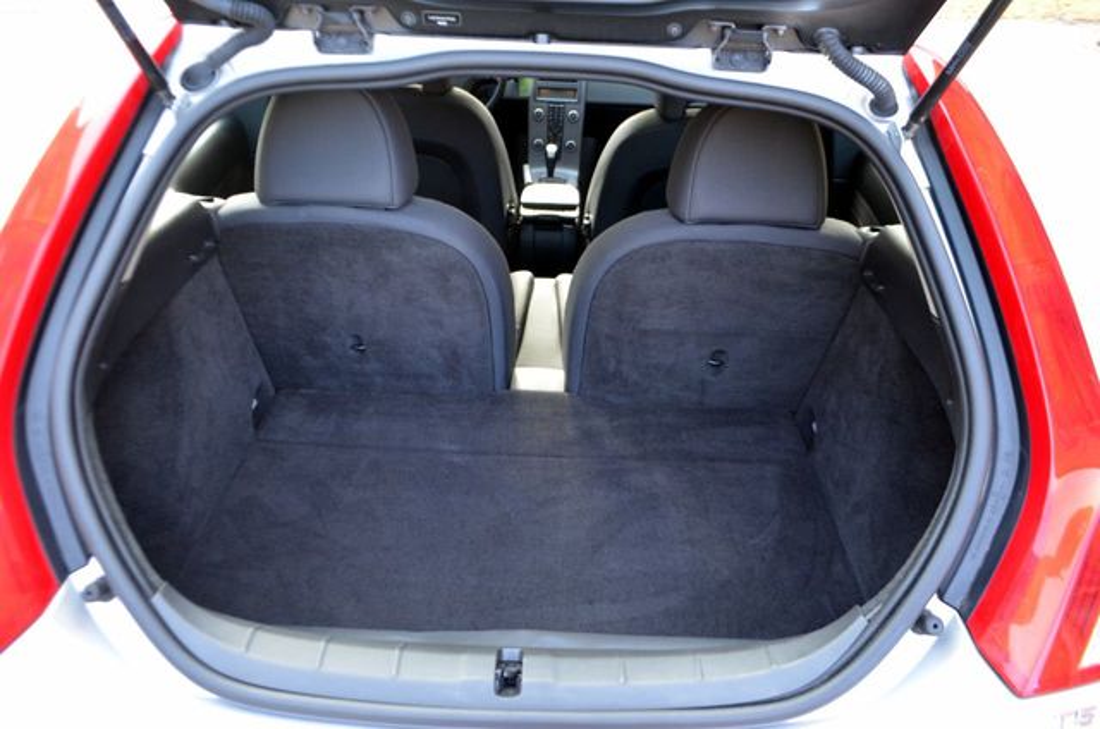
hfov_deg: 67.5
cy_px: 364
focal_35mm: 27
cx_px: 550
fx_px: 823
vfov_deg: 47.7
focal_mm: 18
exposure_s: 1/60
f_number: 4
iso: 560
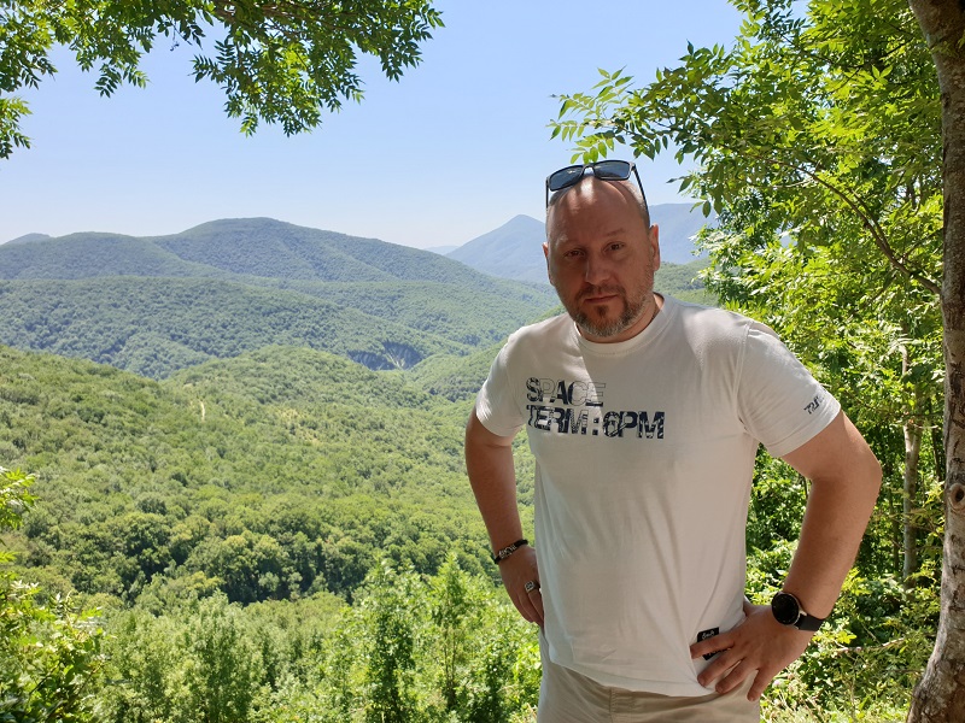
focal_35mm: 26
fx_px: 725
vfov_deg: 53.1
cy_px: 362
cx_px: 482
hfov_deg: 67.3
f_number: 2.4
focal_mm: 4.3
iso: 50
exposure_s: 1/634
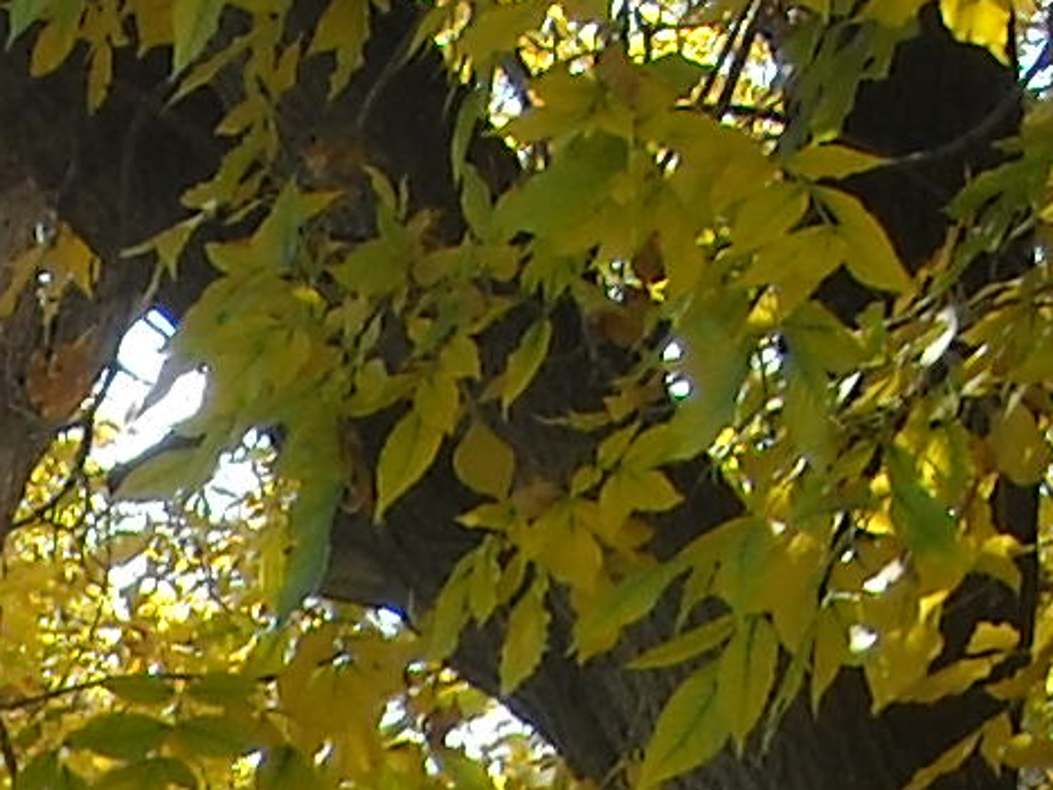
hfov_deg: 7.7
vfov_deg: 5.6
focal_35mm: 244
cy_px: 2568
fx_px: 7422
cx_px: -1305
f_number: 2.8
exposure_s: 1/260
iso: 64
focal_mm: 5.7
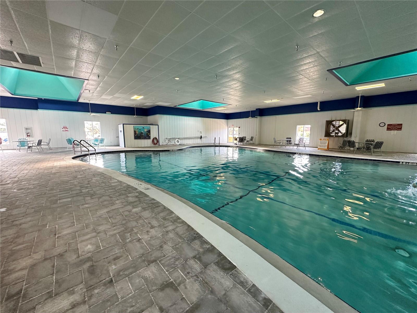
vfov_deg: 85.7
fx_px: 169
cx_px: 208
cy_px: 156
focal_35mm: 14
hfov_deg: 102.1
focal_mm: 2.22
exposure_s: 1/120
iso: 250
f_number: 2.2
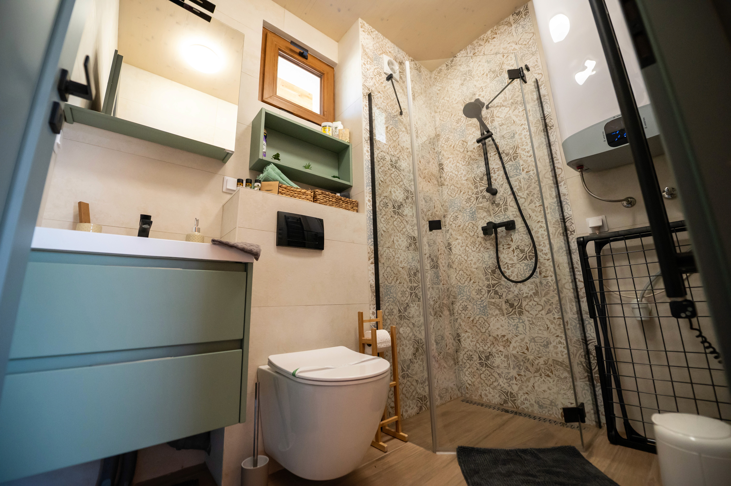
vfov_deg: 81.1
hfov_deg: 104.3
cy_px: 243
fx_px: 284
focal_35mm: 14
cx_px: 366
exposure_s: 1/800
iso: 4000
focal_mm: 14
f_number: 3.5
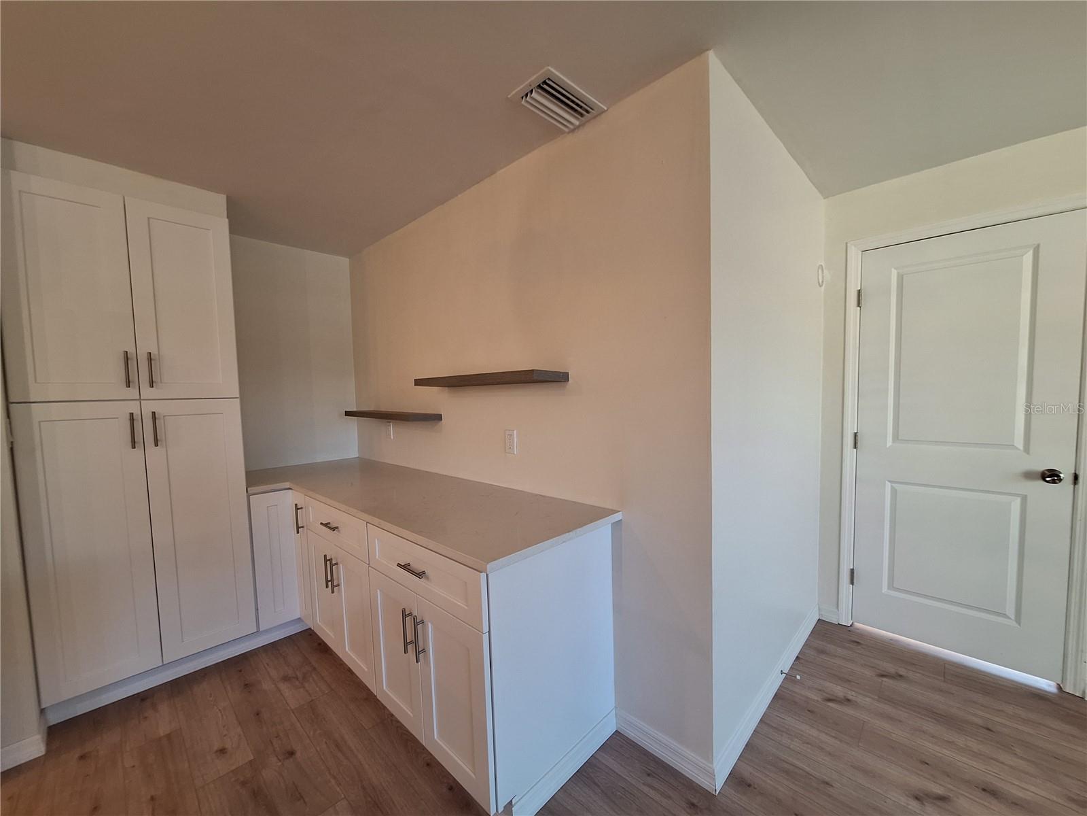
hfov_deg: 106.2
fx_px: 408
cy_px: 408
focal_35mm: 13
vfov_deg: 89.9
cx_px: 544
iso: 80
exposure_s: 1/40
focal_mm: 1.74
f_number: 2.2
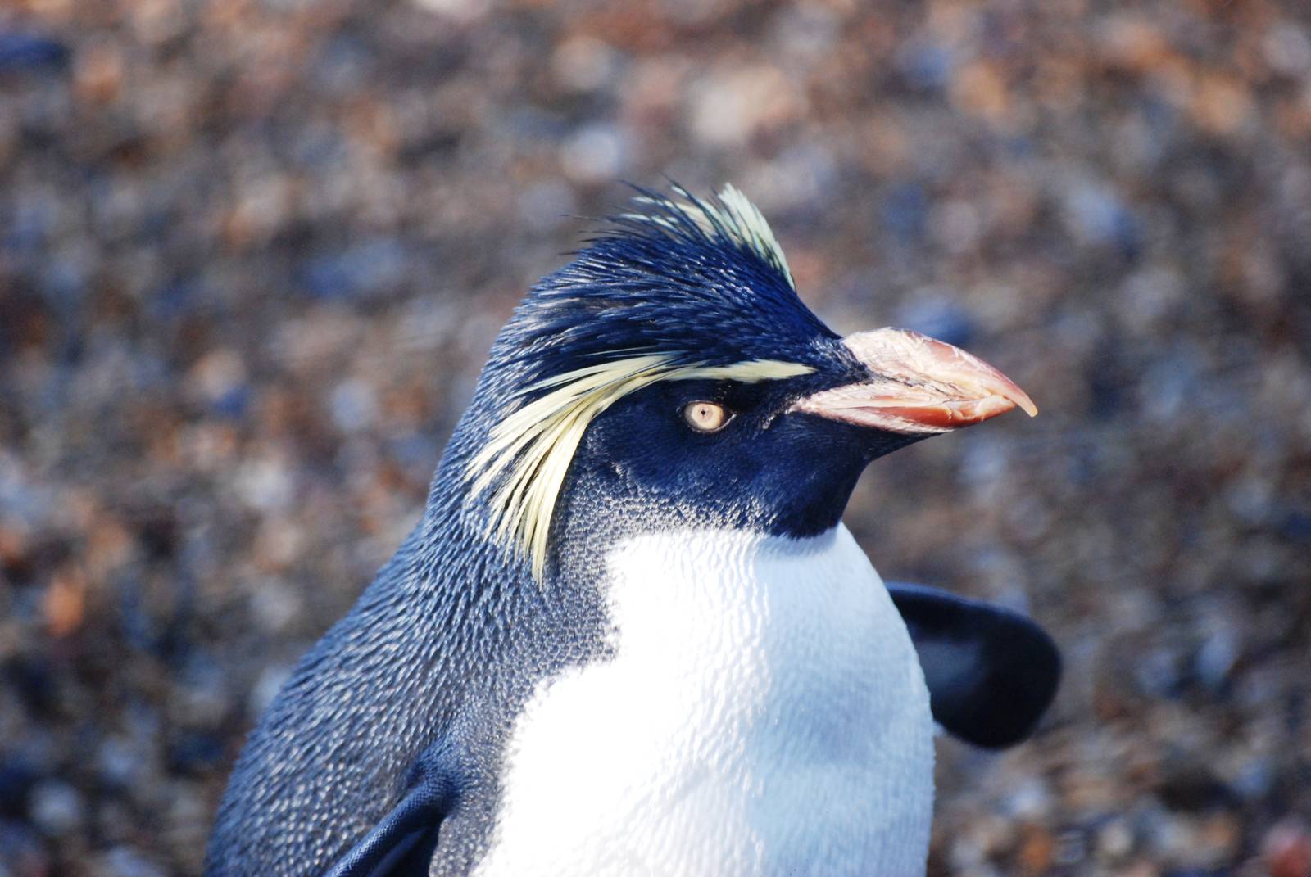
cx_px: 656
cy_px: 438
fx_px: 13125
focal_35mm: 360
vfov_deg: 3.8
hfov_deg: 5.7
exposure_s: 1/800
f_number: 5.3
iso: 1000
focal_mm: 240
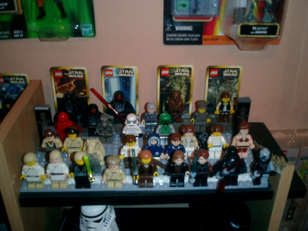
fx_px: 320
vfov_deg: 39.7
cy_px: 116
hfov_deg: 51.4
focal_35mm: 36
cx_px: 154
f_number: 3.2
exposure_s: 1/30
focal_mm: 7.5
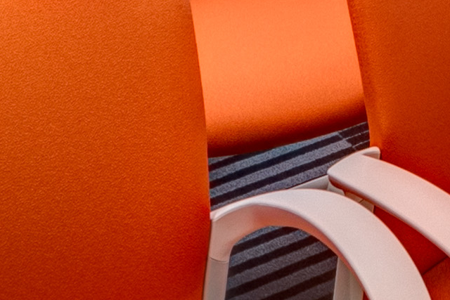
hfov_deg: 16.2
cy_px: -577
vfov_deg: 10.0
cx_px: 815
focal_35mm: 106
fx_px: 1325
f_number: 10
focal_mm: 16
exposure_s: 1/2.5
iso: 400
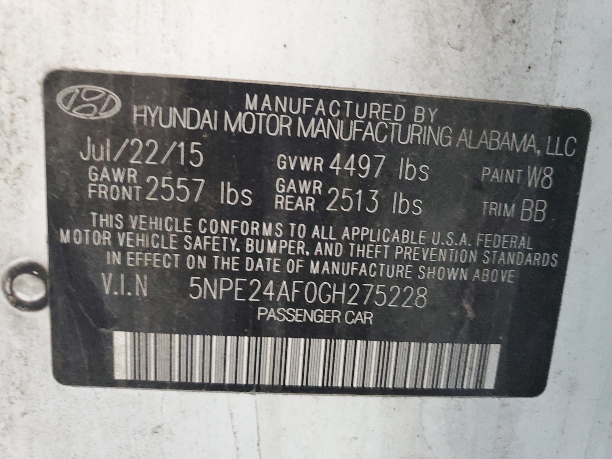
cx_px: 306
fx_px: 460
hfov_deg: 67.3
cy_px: 230
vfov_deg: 53.1
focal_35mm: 26
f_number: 1.5
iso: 340
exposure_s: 1/30
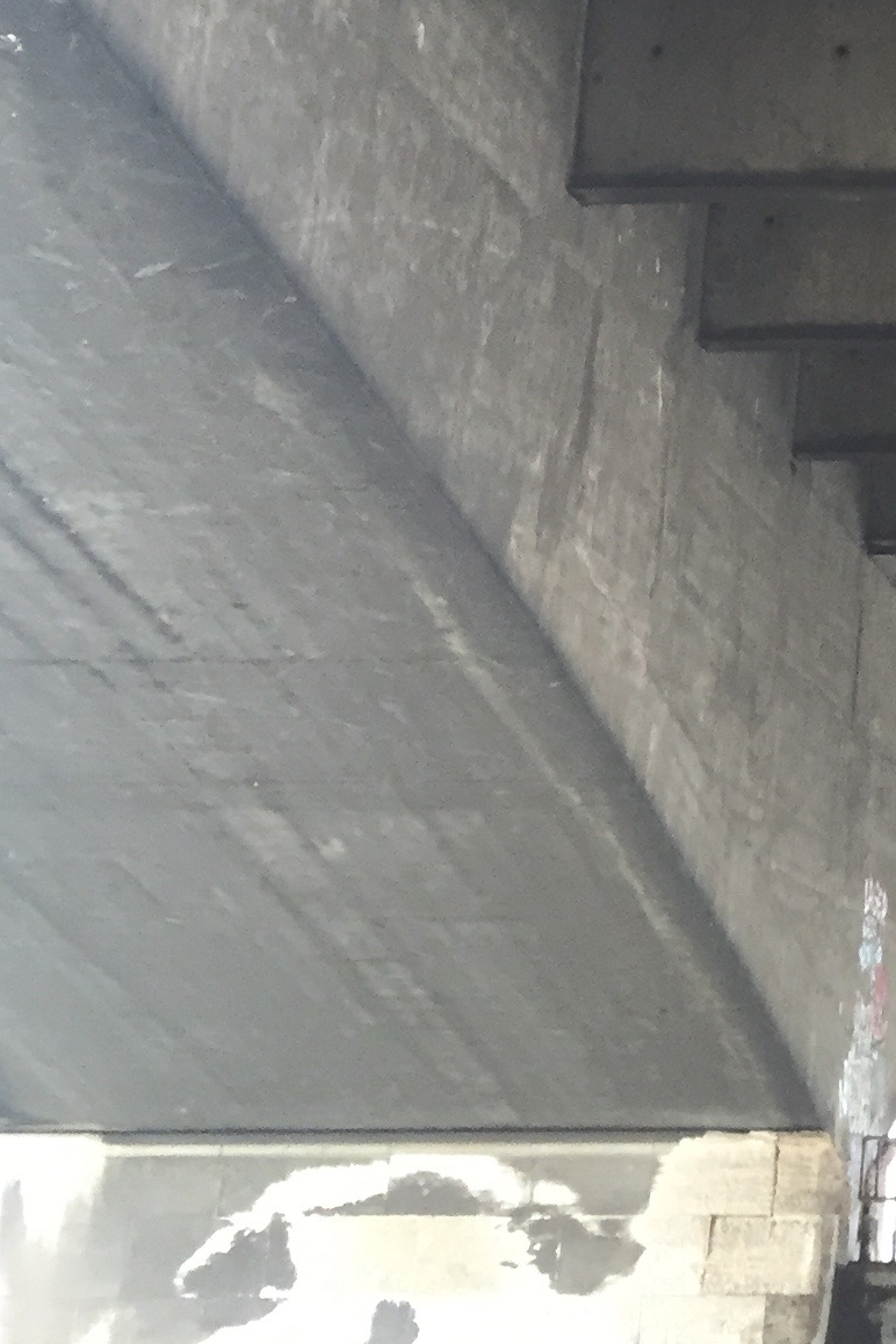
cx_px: 1395
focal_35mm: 85
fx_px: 3173
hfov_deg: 14.8
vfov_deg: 22.3
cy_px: -226
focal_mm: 4.15
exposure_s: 1/33
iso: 64
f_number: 2.2
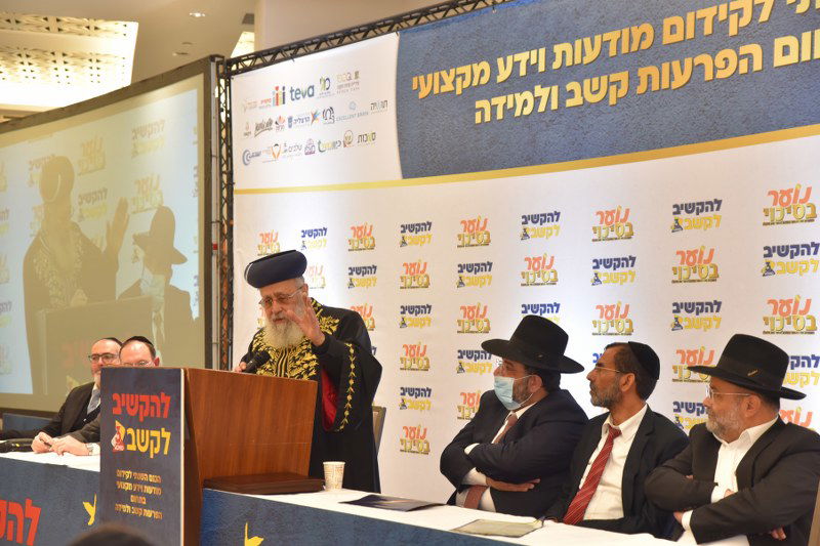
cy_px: 273
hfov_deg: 32.4
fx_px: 1412
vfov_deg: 21.9
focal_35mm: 62
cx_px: 410
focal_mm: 62
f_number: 4.5
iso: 2000
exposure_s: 1/160
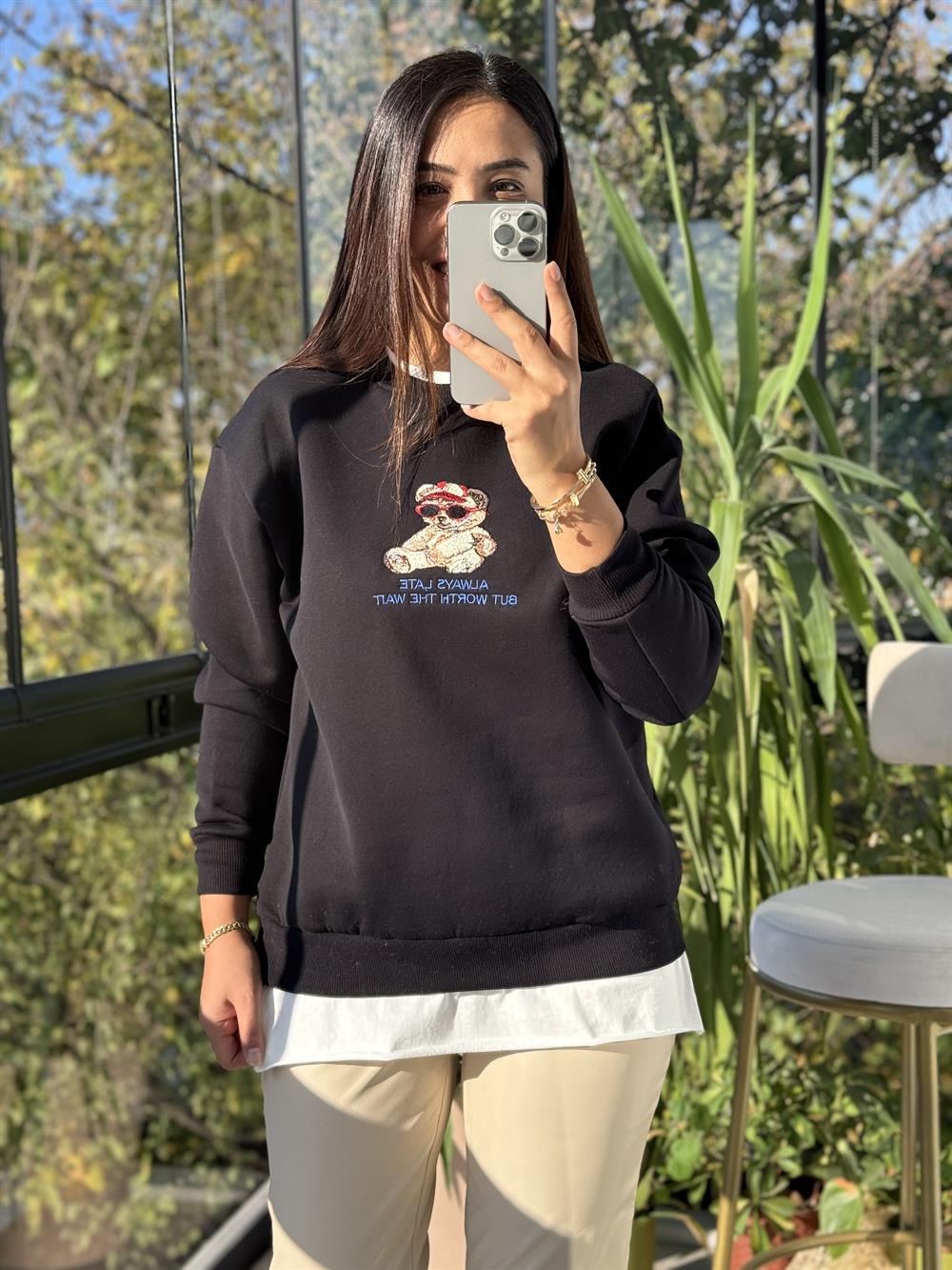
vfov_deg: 39.7
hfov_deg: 30.3
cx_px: 476
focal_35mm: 48
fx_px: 1760
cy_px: 635
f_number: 1.78
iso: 64
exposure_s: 1/495
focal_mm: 6.76
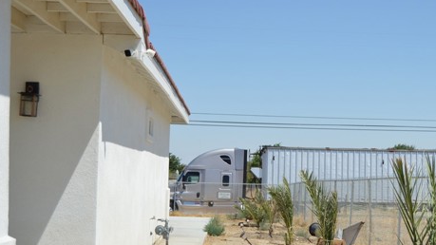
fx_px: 809
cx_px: 291
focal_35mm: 70
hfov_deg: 29.9
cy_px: 166
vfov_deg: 17.2
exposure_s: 1/4000
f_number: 4.5
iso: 400
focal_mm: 32
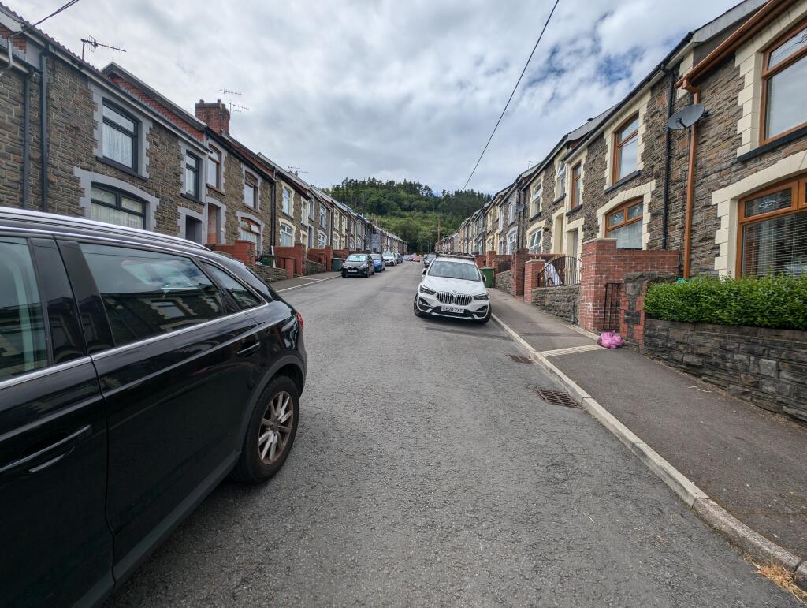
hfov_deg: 110.5
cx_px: 404
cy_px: 304
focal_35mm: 12
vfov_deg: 94.6
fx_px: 280
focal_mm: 2.23
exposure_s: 1/3086
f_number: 1.95
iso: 39
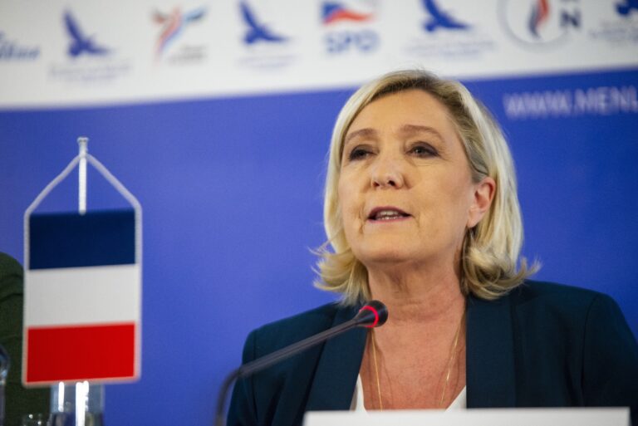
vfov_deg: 6.9
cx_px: 319
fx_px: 3546
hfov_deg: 10.3
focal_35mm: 200
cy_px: 213
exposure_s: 1/200
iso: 1600
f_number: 2.8
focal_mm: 200
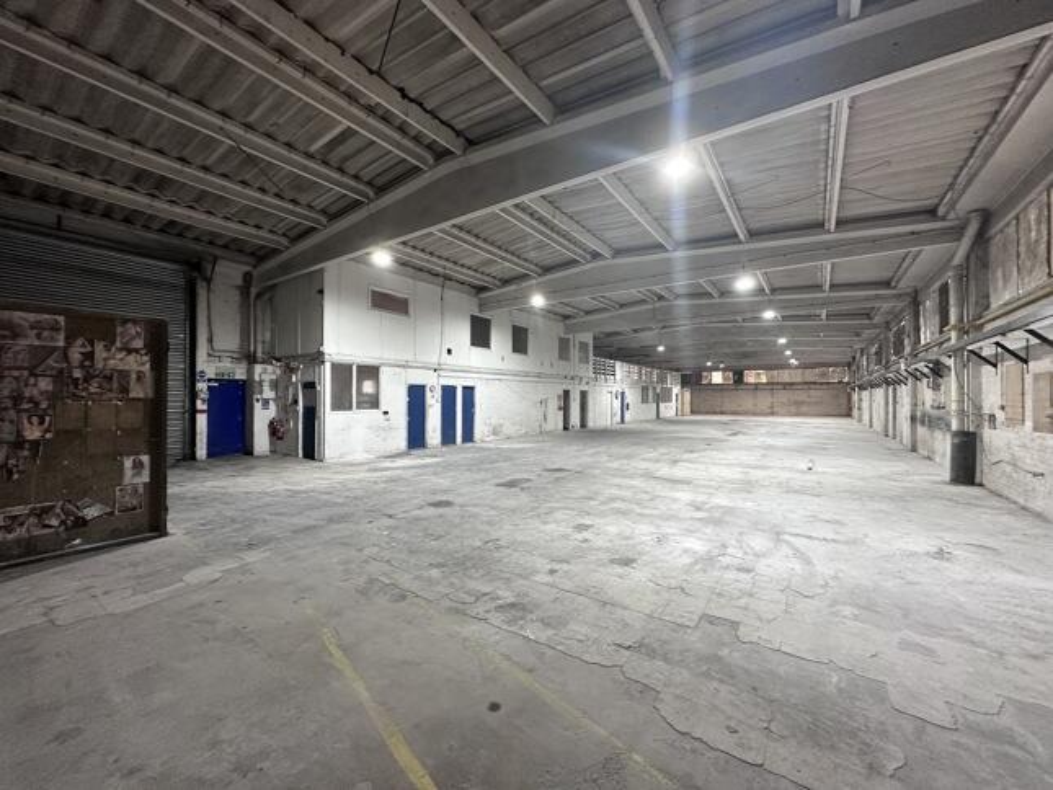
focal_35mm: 14
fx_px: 426
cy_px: 395
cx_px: 526
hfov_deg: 102.1
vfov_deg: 85.7
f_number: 2.2
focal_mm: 2.22
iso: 250
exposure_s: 1/100
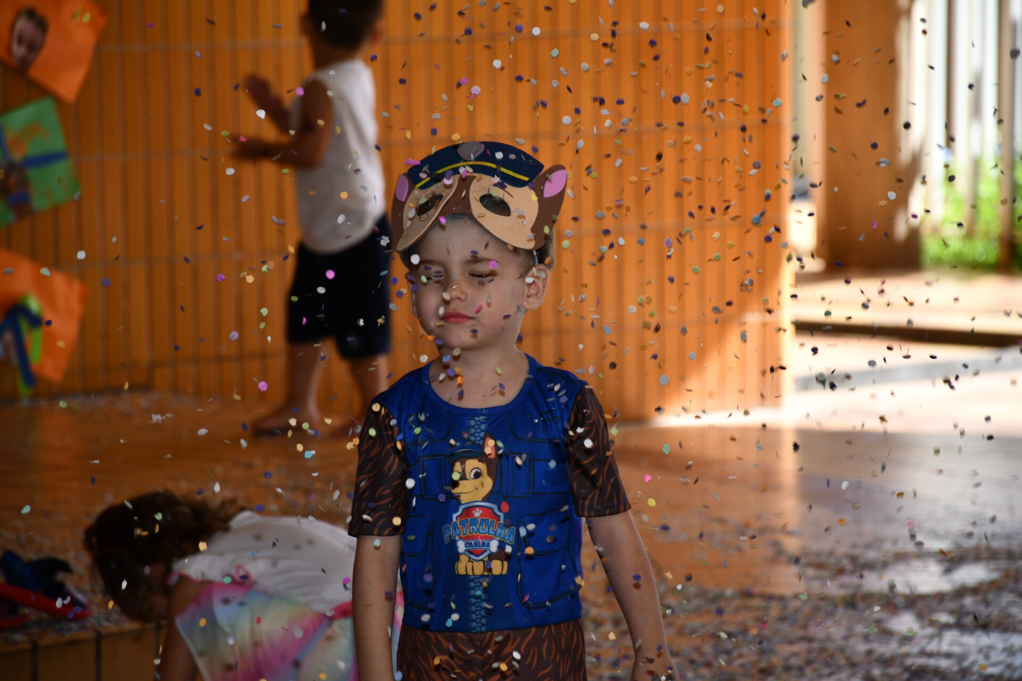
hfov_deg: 9.8
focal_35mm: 210
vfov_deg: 6.5
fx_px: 5961
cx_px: 511
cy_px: 340
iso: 200
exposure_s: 1/200
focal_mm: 140
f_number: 5.6
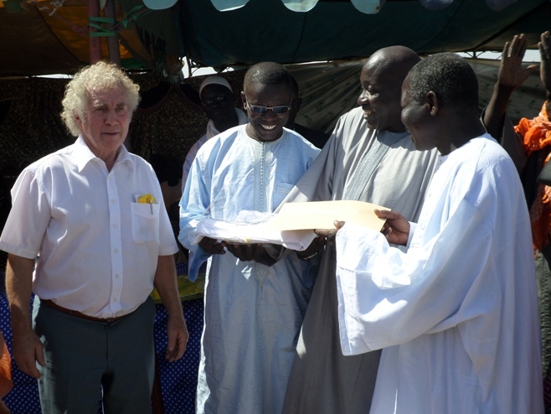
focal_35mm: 44
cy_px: 209
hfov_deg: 42.9
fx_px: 701
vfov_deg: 32.9
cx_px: 279
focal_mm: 7.8
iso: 80
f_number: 3.2
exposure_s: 1/750
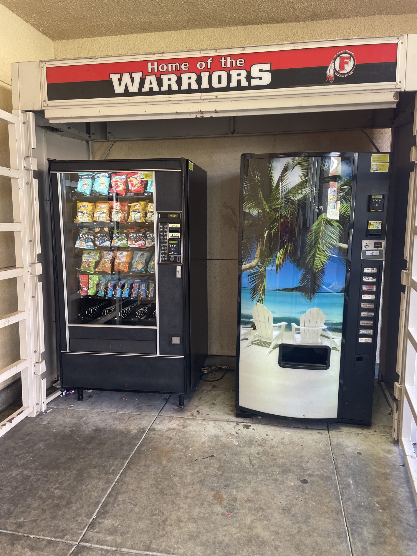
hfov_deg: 53.1
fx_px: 418
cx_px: 208
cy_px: 278
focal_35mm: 26
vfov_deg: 67.3
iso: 100
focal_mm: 4.2
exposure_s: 1/121
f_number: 1.6
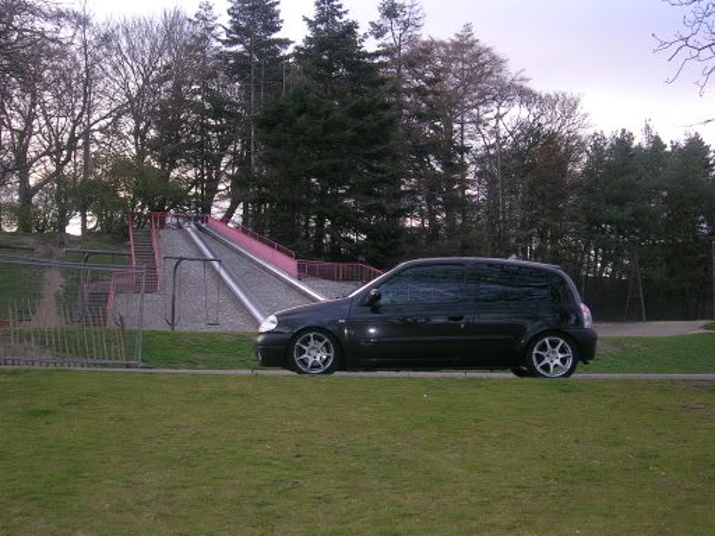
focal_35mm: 57
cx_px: 358
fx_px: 1177
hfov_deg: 33.8
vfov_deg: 25.7
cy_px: 268
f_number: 3.4
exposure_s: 1/60.1
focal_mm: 8.6
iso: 163
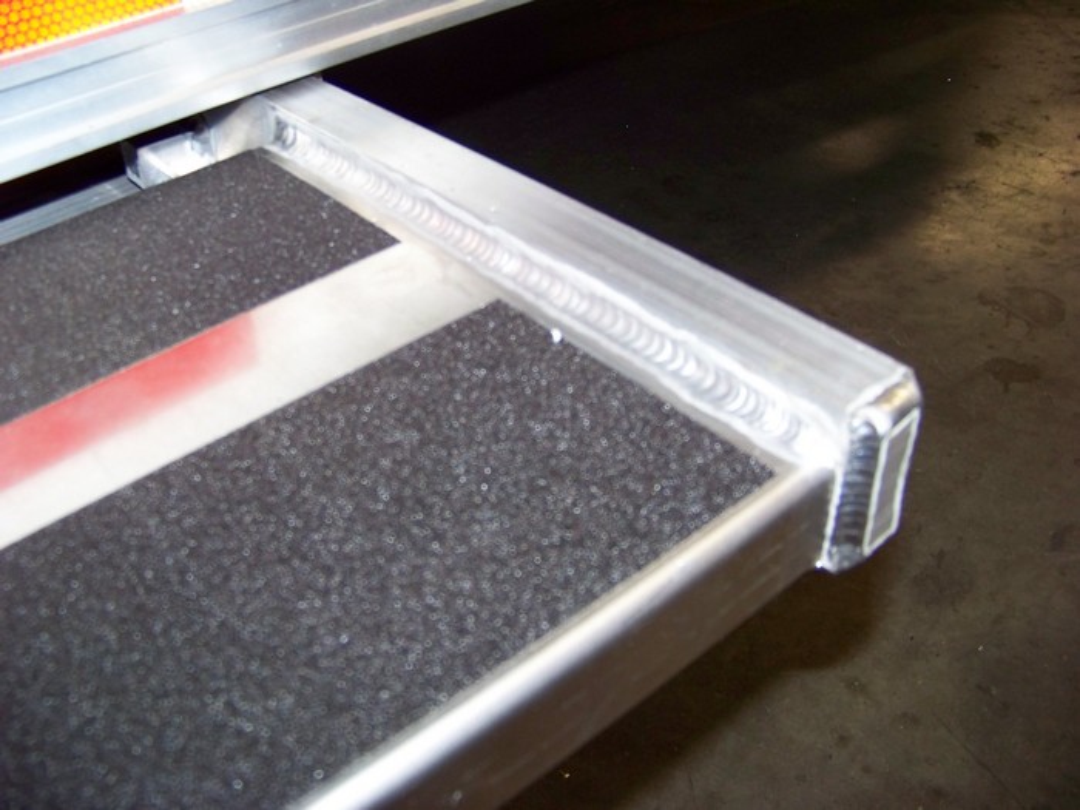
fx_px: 1123
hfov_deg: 51.4
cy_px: 405
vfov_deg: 39.7
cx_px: 540
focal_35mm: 36
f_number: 2.8
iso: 200
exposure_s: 1/30
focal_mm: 5.85
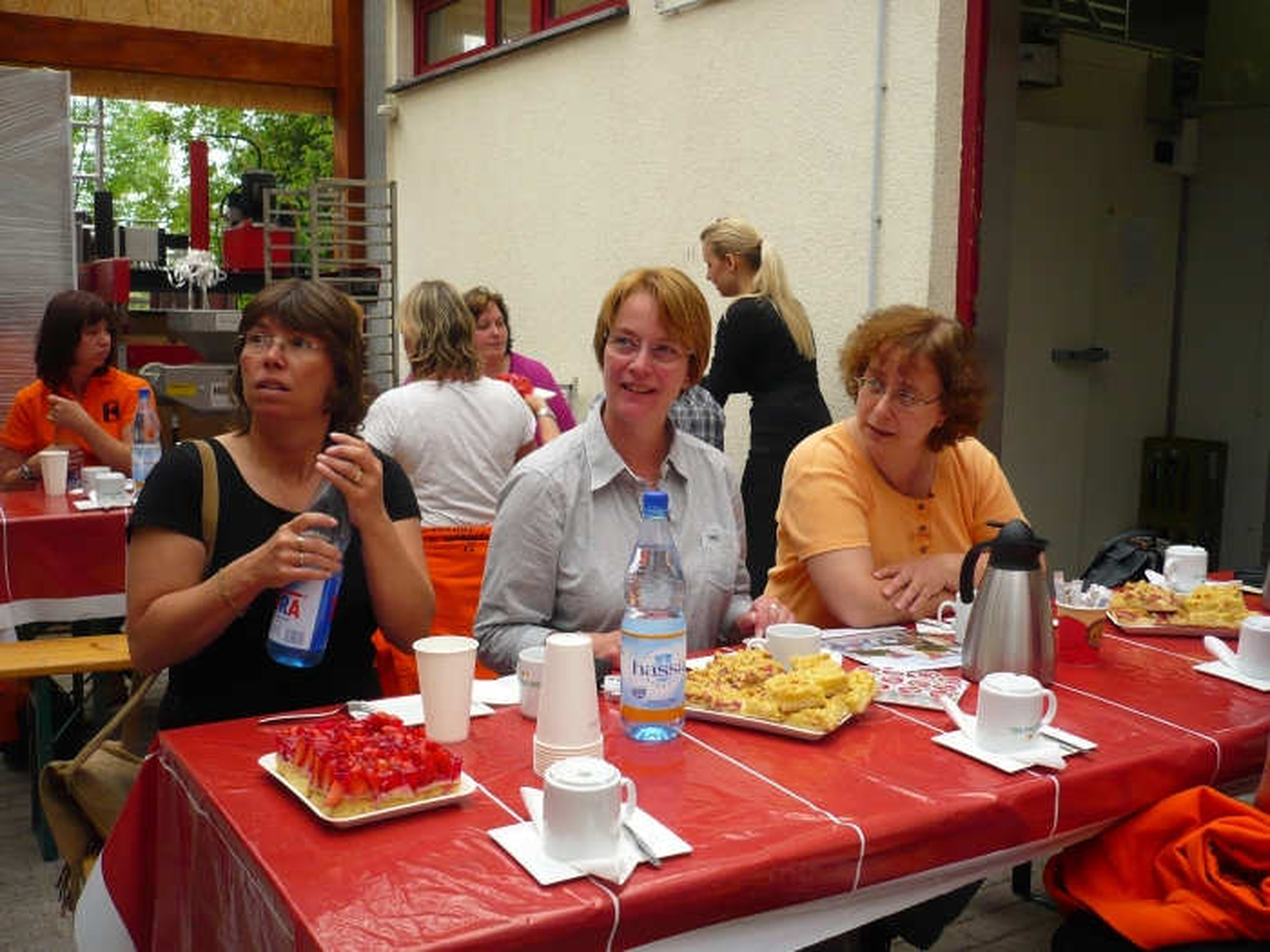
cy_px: 476
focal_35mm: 35
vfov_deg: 40.7
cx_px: 635
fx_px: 1284
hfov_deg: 52.6
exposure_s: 1/160
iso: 100
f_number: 2.8
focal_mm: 5.8
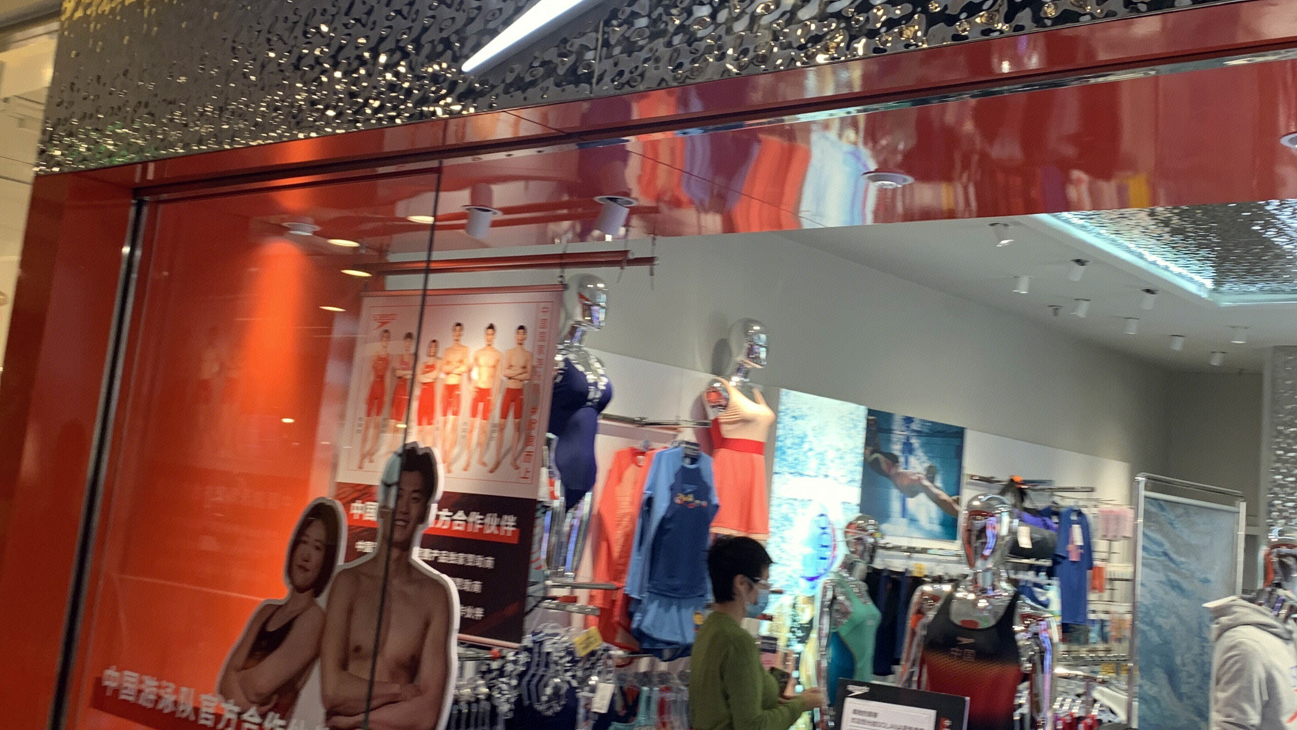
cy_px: 283
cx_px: 676
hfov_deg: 48.3
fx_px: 1445
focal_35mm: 42
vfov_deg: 28.3
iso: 64
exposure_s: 1/100
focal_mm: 4.25
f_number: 1.8
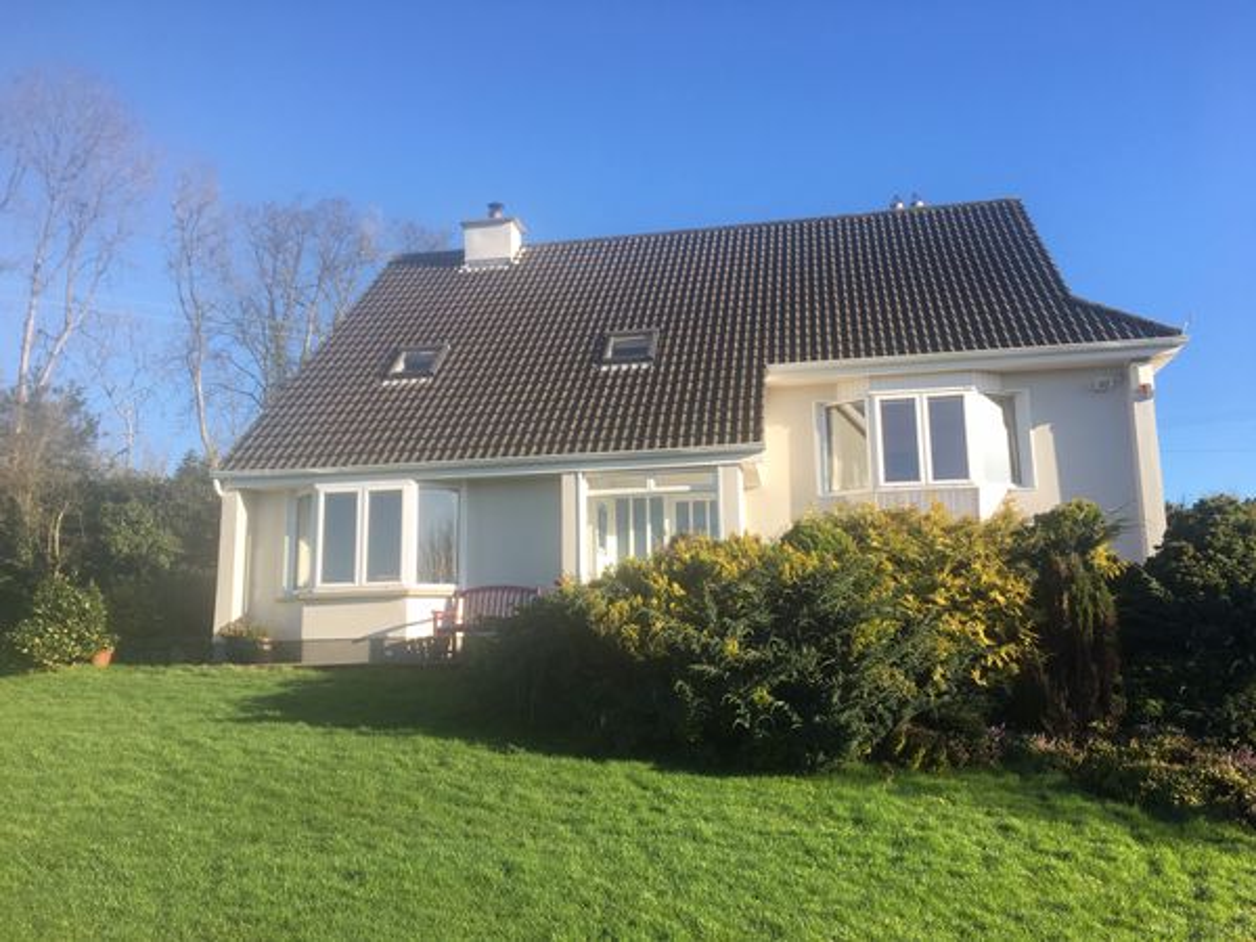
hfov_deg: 61.7
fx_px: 1052
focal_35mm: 29
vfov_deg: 48.2
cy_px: 471
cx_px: 628
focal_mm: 4.15
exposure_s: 1/596
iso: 25
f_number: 2.2
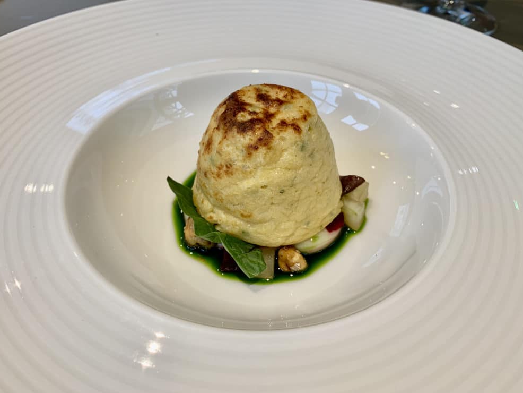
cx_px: 267
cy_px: 195
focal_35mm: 27
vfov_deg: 51.4
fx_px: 408
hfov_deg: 65.3
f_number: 1.8
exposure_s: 1/50
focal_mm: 4.25
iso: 80
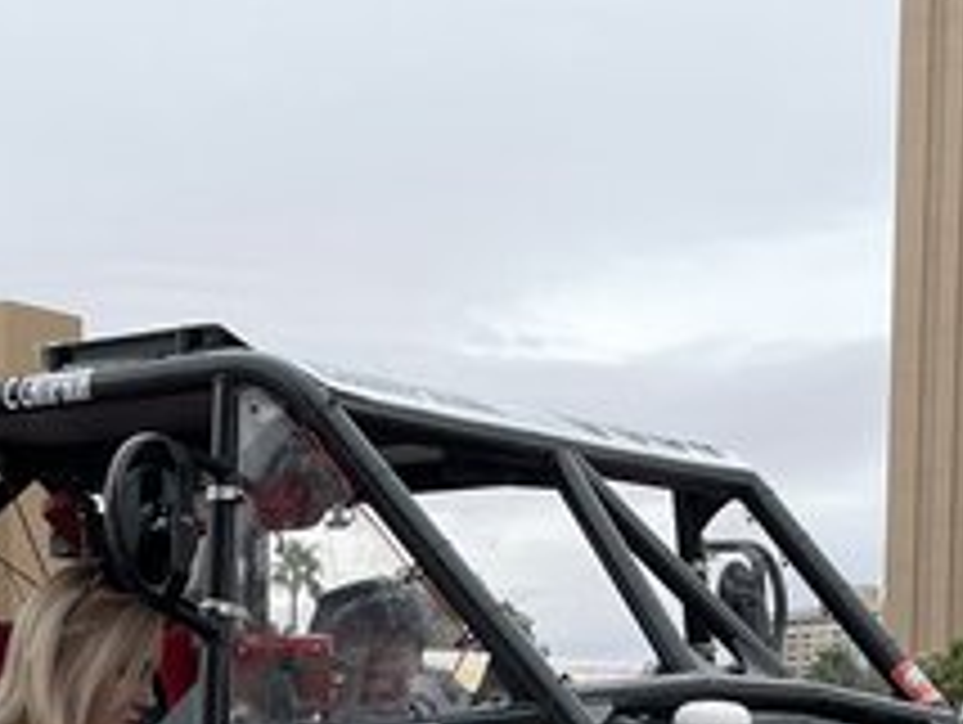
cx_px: 212
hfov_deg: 20.0
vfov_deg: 13.8
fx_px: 2702
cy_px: 1241
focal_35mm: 97
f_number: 1.6
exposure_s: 1/2132
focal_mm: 4.2
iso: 50
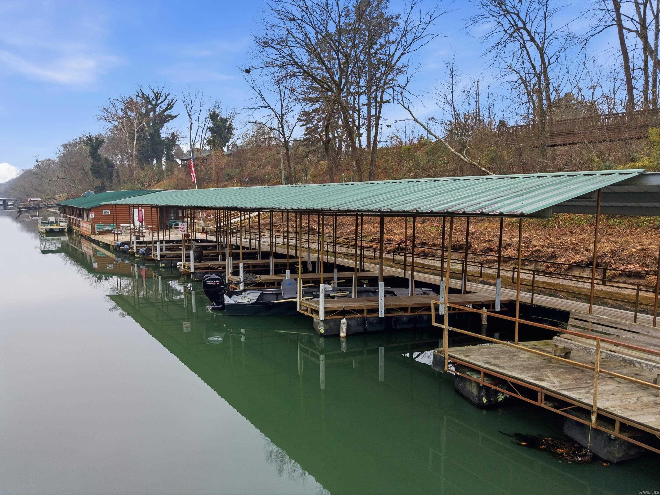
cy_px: 248
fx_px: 457
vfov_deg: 56.8
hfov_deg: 71.6
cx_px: 330
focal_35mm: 24
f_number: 1.8
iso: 200
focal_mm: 8.7
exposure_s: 1/1500
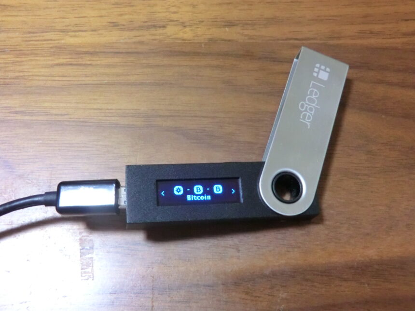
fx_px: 408
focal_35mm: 34
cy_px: 156
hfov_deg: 54.0
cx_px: 208
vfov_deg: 41.8
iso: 800
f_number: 3.6
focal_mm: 6.1
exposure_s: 1/15
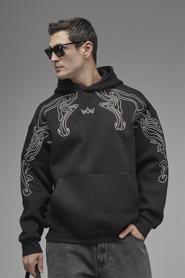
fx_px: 578
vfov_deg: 27.0
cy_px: 139
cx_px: 92
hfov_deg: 18.2
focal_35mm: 75
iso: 64
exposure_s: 1/125
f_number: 7.1
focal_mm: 50
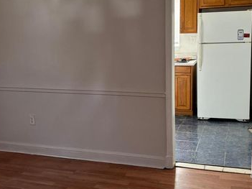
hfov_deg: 42.9
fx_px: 320
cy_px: 94
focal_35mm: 44
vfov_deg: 32.9
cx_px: 134
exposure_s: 1/60
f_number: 1.6
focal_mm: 5.96
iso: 250
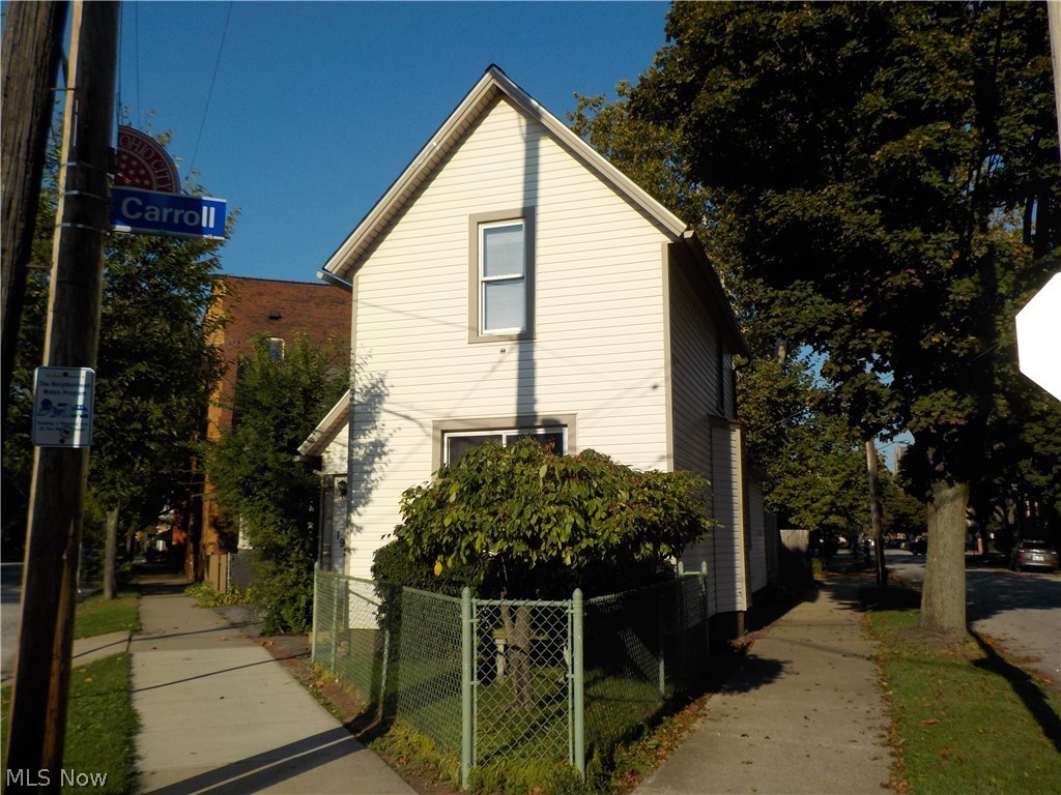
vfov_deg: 46.8
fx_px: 920
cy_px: 398
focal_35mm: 30
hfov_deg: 60.0
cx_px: 530
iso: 125
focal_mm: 4.1
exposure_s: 1/2000
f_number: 3.3
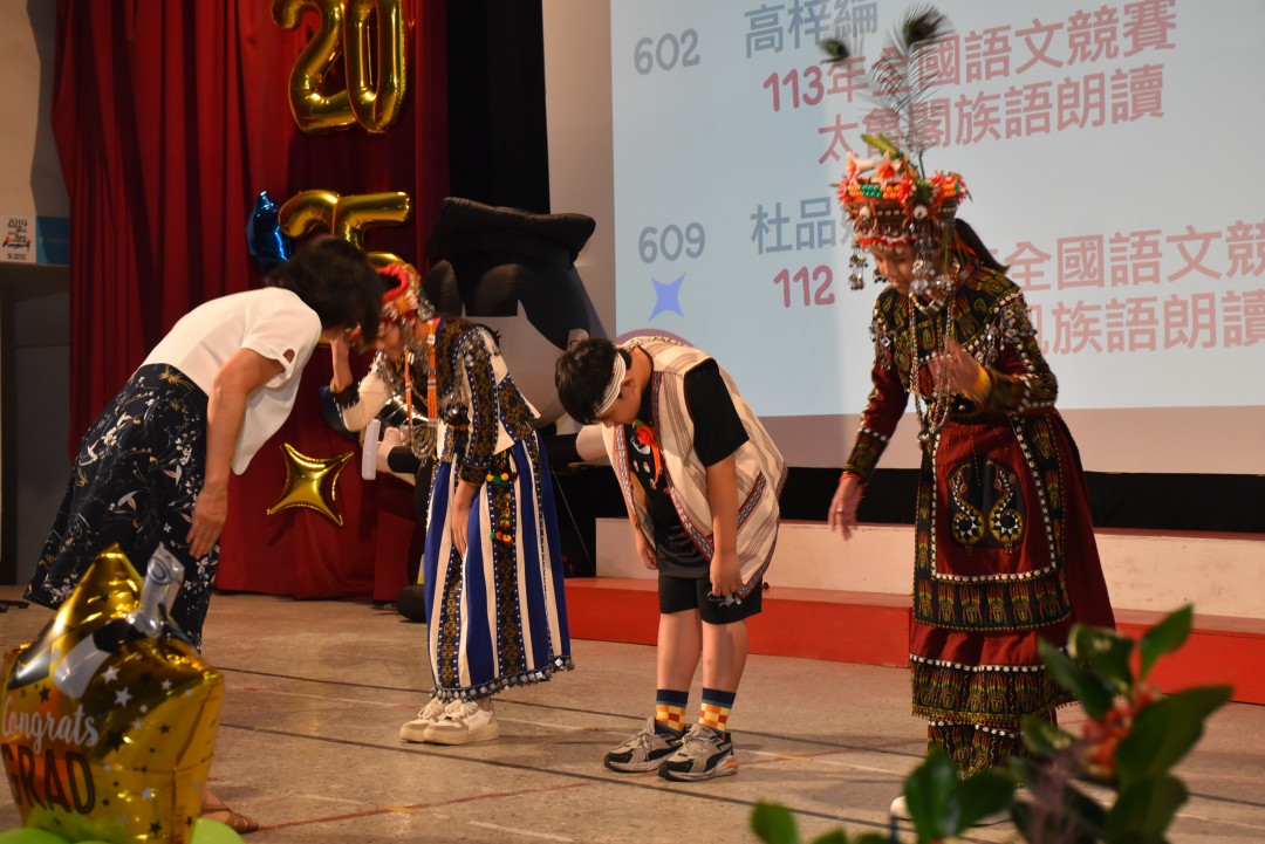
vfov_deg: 21.6
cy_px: 422
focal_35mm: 63
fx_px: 2215
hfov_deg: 31.9
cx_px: 632
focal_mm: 42
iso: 1100
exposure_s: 1/60
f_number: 4.5
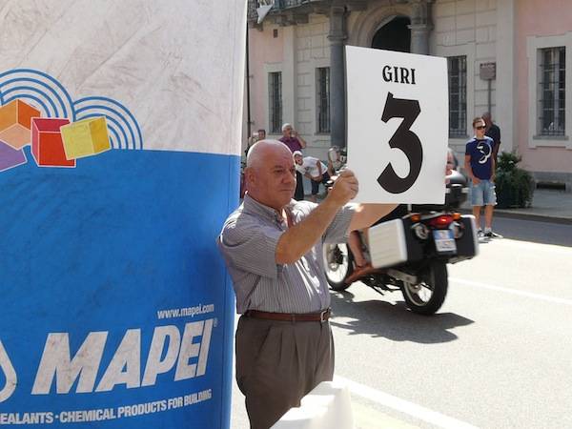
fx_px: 1074
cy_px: 214
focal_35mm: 65
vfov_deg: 22.6
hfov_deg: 29.8
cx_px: 286
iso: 100
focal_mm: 6.7
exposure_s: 1/250
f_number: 4.5
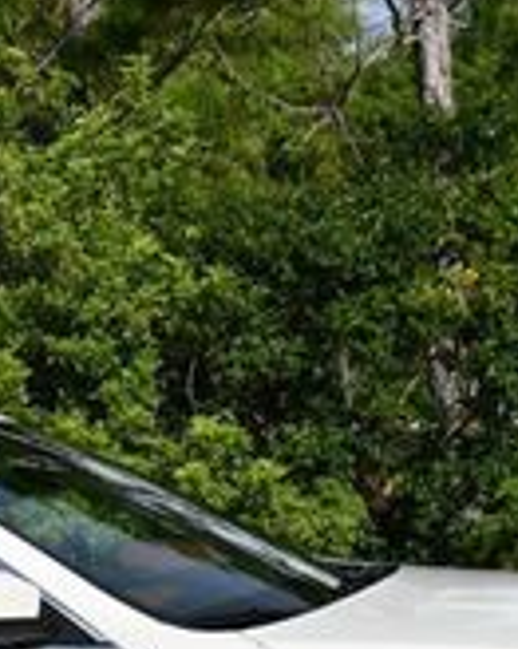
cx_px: -91
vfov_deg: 9.4
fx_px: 3932
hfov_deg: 7.5
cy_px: 439
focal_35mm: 205
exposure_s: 1/400
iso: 100
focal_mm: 28
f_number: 10
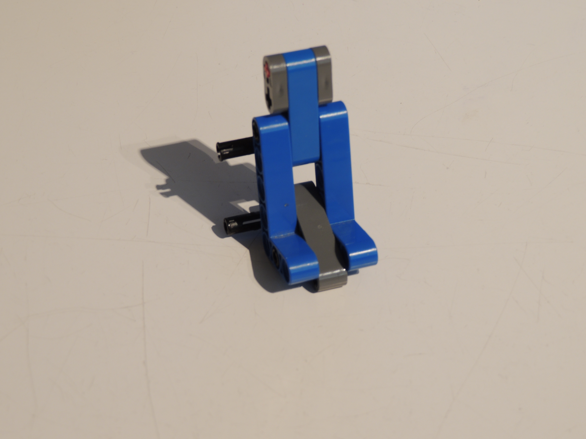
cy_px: 220
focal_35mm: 75
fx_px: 1270
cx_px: 293
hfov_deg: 26.0
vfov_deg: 19.6
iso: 100
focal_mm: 13.3
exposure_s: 1/2.5
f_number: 3.9
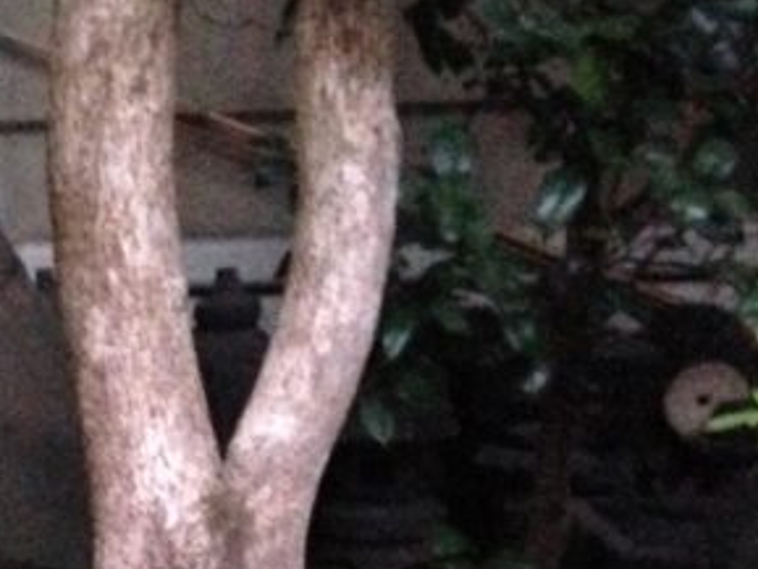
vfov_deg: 12.5
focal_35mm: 114
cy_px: 789
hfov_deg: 16.1
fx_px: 2497
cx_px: -304
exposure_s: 1/15
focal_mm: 4.12
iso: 800
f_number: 2.4
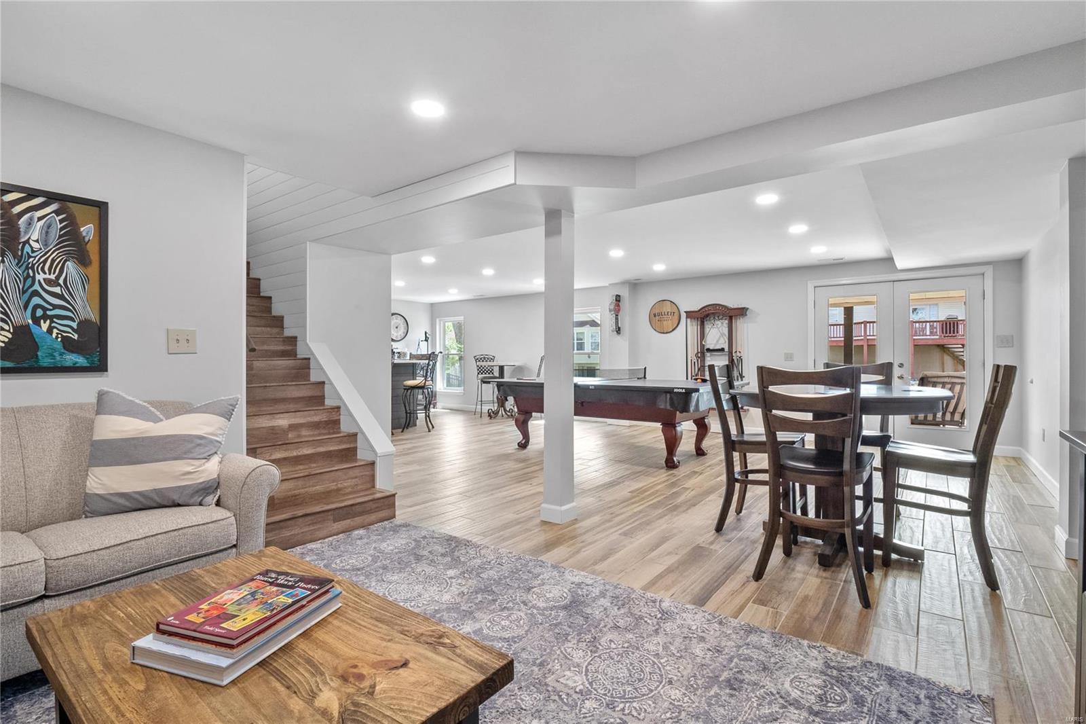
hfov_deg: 96.7
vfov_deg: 73.7
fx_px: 483
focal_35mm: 16
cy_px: 362
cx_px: 543
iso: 400
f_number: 8
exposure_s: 1/8
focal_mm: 8
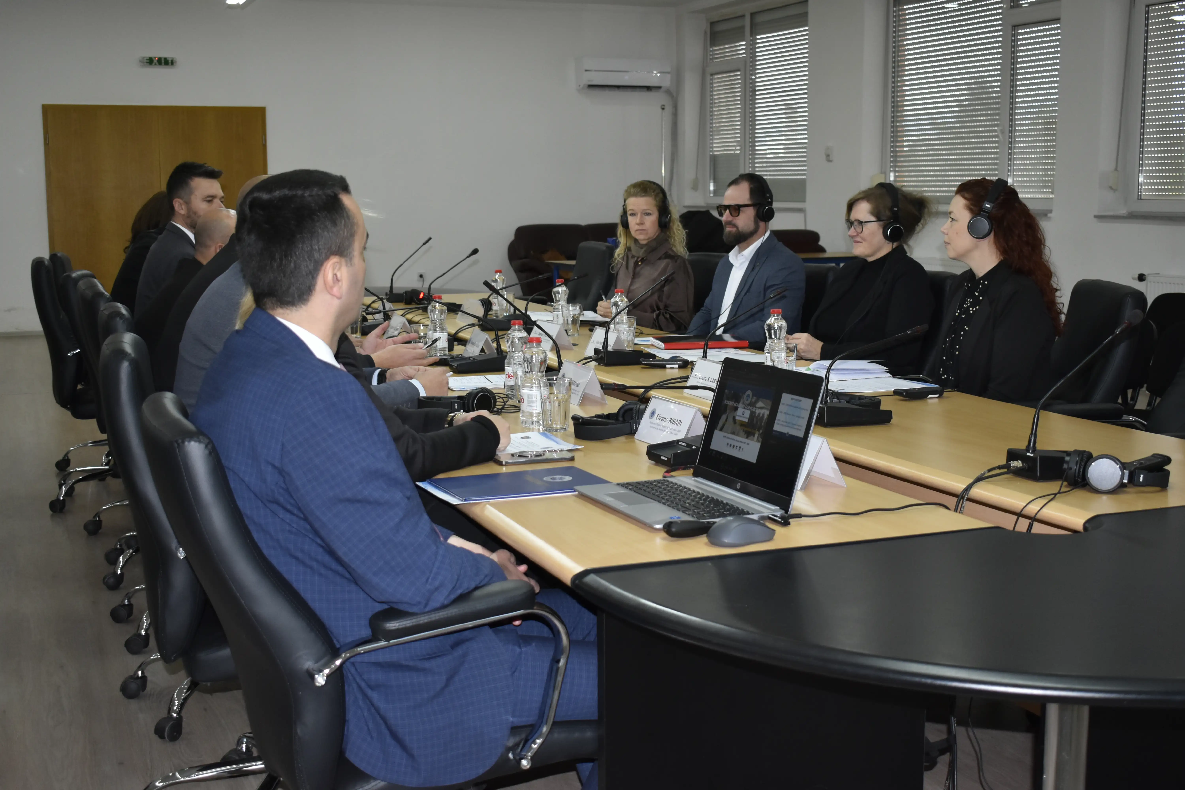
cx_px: 592
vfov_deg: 29.9
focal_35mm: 45
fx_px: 1481
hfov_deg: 43.6
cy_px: 395
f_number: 4.2
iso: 800
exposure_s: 1/125
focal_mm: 30
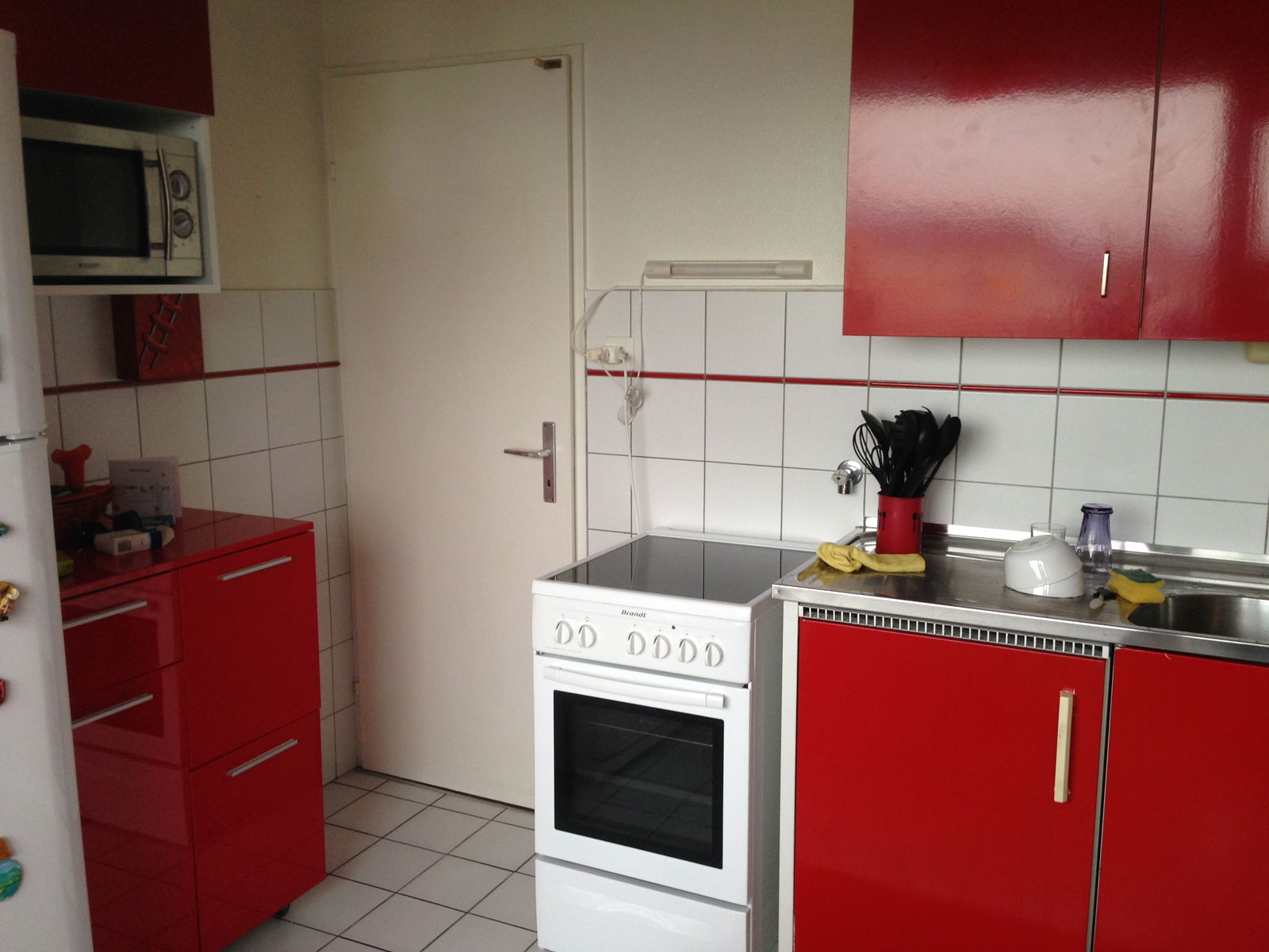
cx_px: 634
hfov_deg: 55.4
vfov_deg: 42.9
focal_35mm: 33
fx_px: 1210
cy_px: 476
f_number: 2.4
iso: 64
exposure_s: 1/20
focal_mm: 4.12
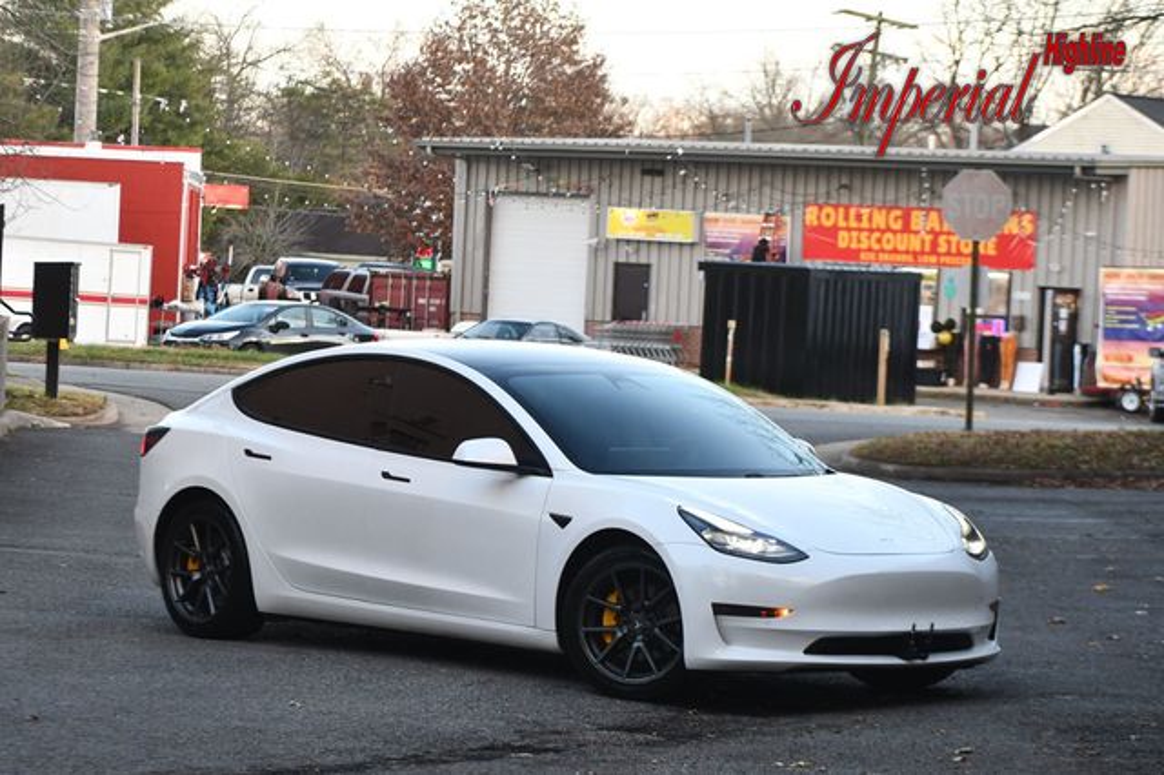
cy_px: 388
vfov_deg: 11.4
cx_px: 582
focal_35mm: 120
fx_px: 3878
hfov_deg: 17.1
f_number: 4.8
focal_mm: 80
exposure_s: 1/250
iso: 800
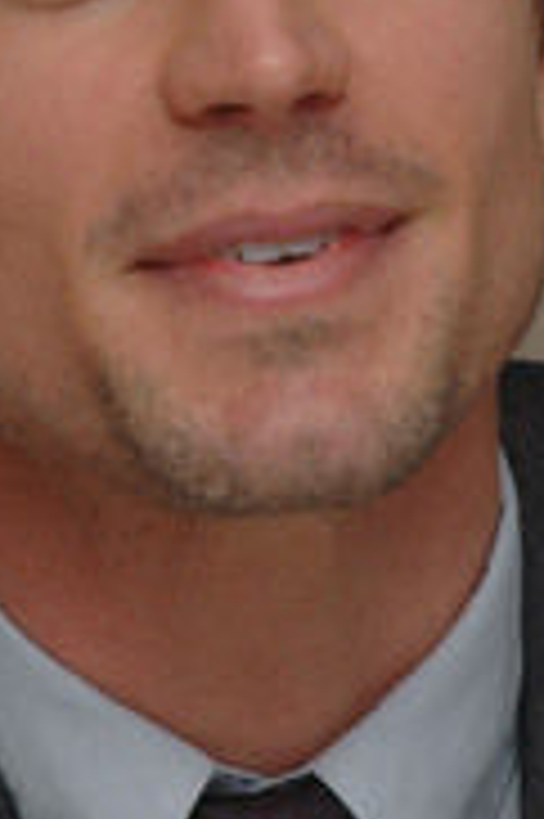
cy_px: 135
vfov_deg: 4.0
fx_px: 11606
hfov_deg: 2.7
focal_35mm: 511
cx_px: 301
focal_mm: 155
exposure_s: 1/160
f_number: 14
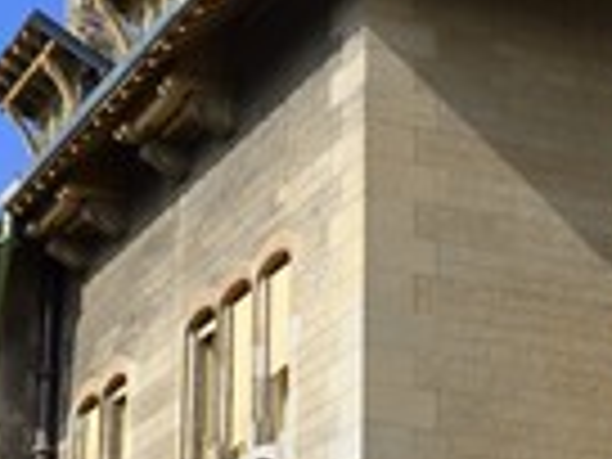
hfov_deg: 15.7
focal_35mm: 125
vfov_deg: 11.8
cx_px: 392
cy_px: 369
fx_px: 2210
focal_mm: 42
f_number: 10
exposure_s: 1/320
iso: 200
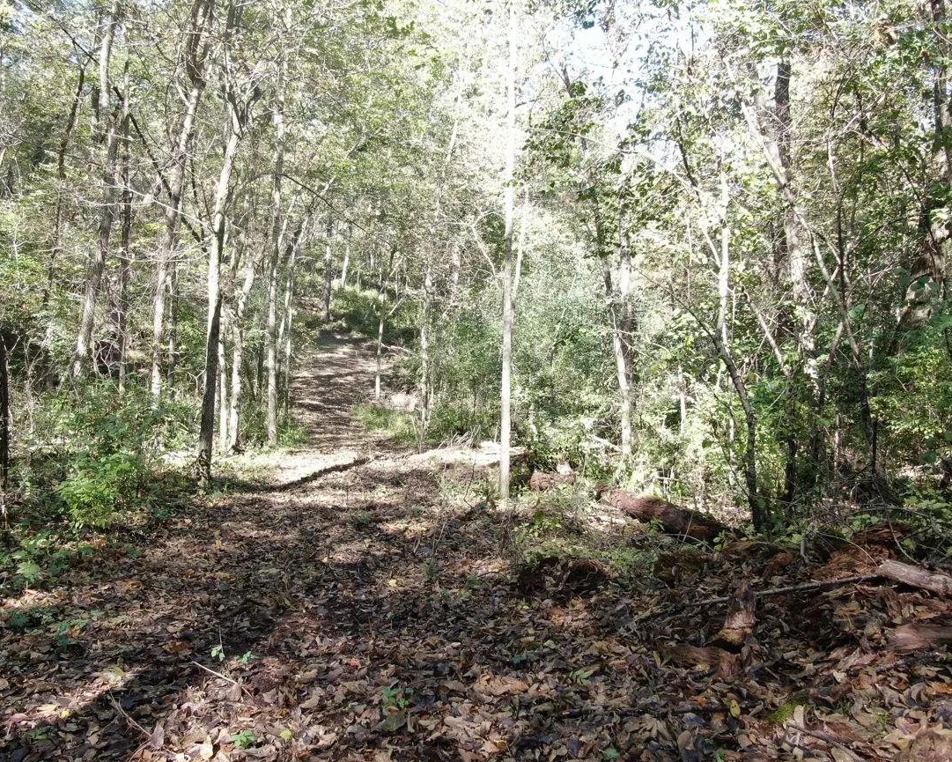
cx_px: 446
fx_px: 733
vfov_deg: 54.9
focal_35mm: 26
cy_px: 390
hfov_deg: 66.0
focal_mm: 4.39
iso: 100
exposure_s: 1/80
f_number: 2.8
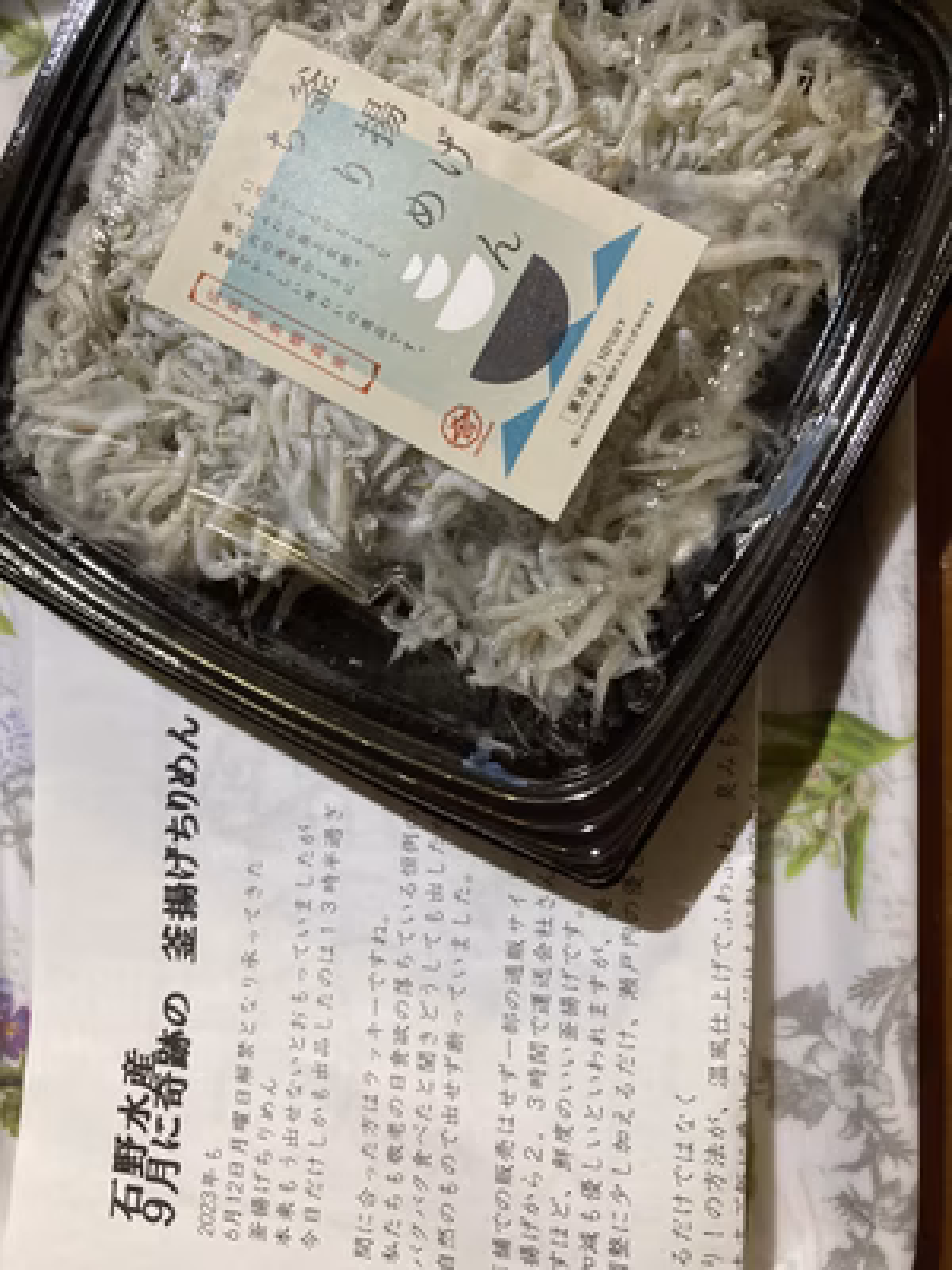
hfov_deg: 49.7
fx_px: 1027
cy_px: 635
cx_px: 476
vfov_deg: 63.4
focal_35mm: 28
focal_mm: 3.99
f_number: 1.8
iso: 250
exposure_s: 1/60
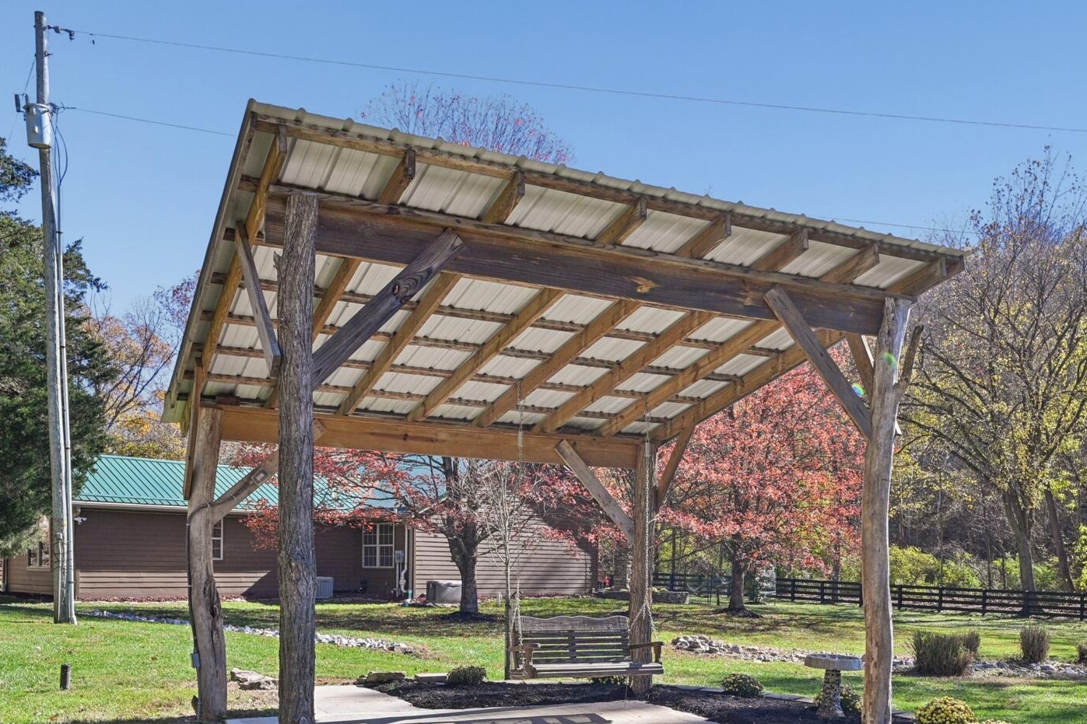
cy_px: 589
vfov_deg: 36.5
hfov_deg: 54.3
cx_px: 641
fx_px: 1053
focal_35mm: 35
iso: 400
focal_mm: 19.5
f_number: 8
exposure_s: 1/500
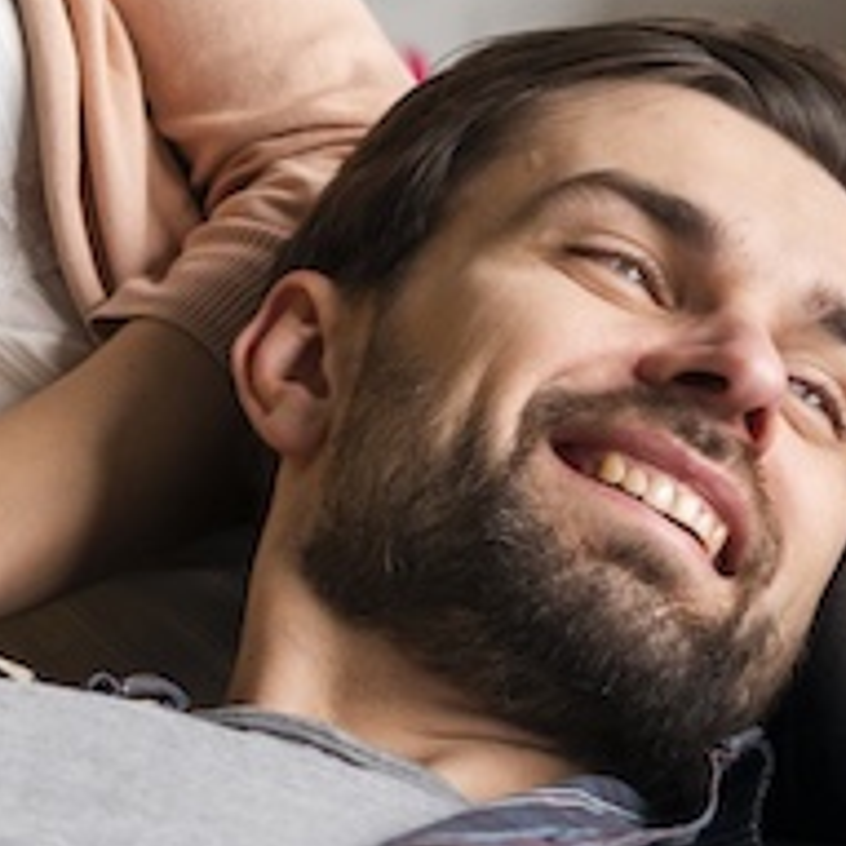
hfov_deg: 6.6
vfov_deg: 6.6
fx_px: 7383
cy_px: 432
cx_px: 638
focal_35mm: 267
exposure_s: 1/250
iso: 500
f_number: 3.2
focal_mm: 50
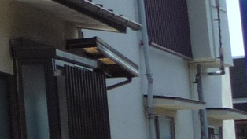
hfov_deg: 8.5
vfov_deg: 5.7
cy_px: 27
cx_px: -496
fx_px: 1396
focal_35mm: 213
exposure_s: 1/400
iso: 100
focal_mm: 5.2
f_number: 4
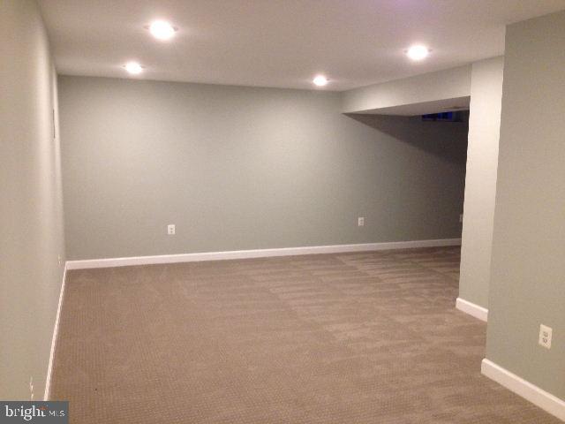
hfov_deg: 55.4
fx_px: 539
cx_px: 282
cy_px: 212
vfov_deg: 42.9
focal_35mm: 33
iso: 125
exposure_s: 1/20
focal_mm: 4.12
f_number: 2.4
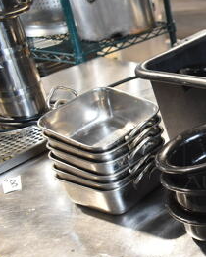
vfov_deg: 31.9
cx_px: 287
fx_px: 449
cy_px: 140
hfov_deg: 22.3
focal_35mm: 59
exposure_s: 1/30
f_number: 3.5
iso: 1400
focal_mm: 18
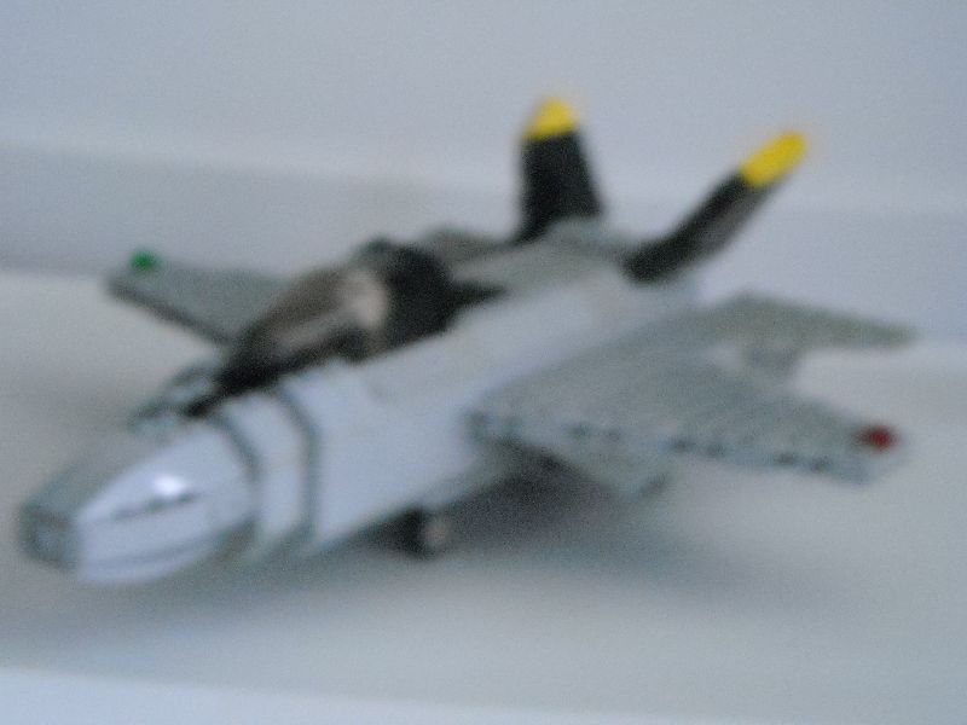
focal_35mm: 105
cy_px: 362
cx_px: 484
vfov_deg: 14.1
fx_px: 2933
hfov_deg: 18.7
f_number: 4.7
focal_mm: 17.1
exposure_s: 1/6
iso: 800
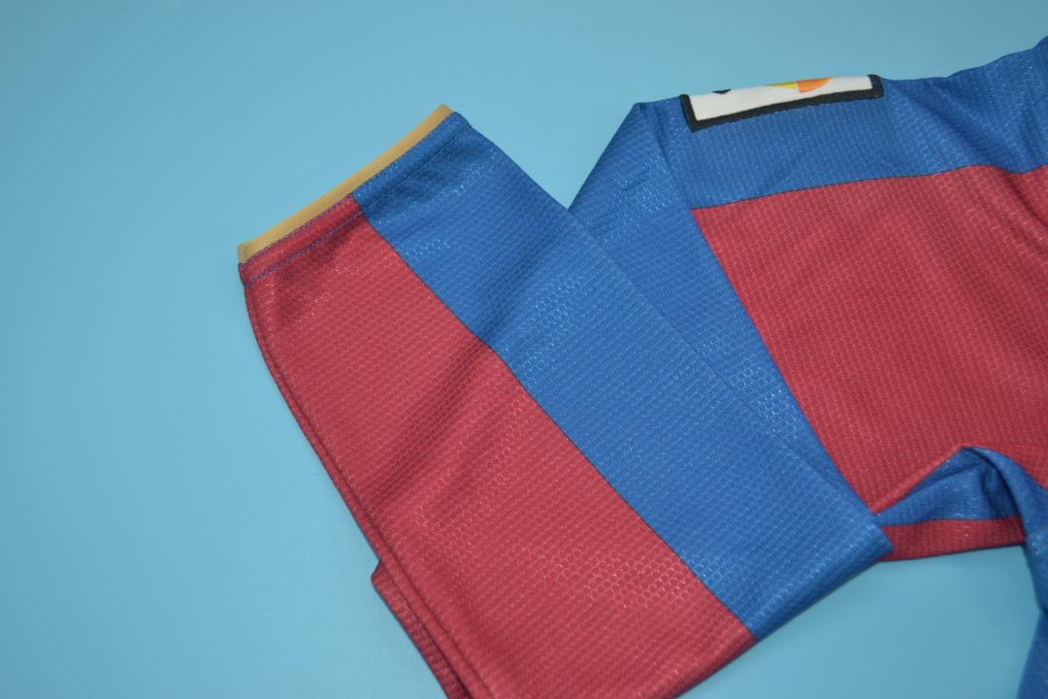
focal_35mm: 39
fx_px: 1135
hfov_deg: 49.6
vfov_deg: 34.2
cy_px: 350
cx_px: 524
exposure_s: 1/200
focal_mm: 26
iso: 200
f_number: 4.2
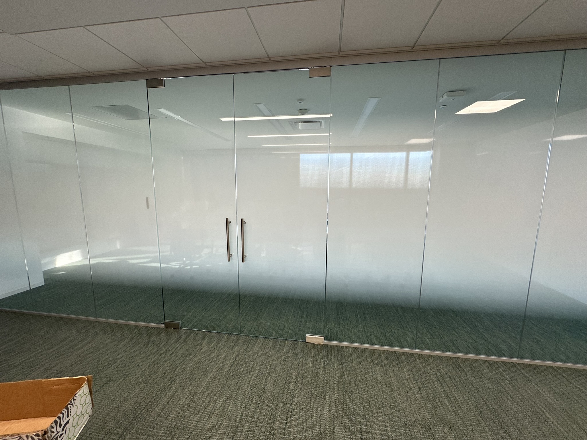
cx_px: 294
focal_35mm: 14
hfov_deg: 102.1
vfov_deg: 85.7
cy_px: 220
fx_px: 237
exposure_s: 1/120
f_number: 2.2
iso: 80
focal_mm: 2.22
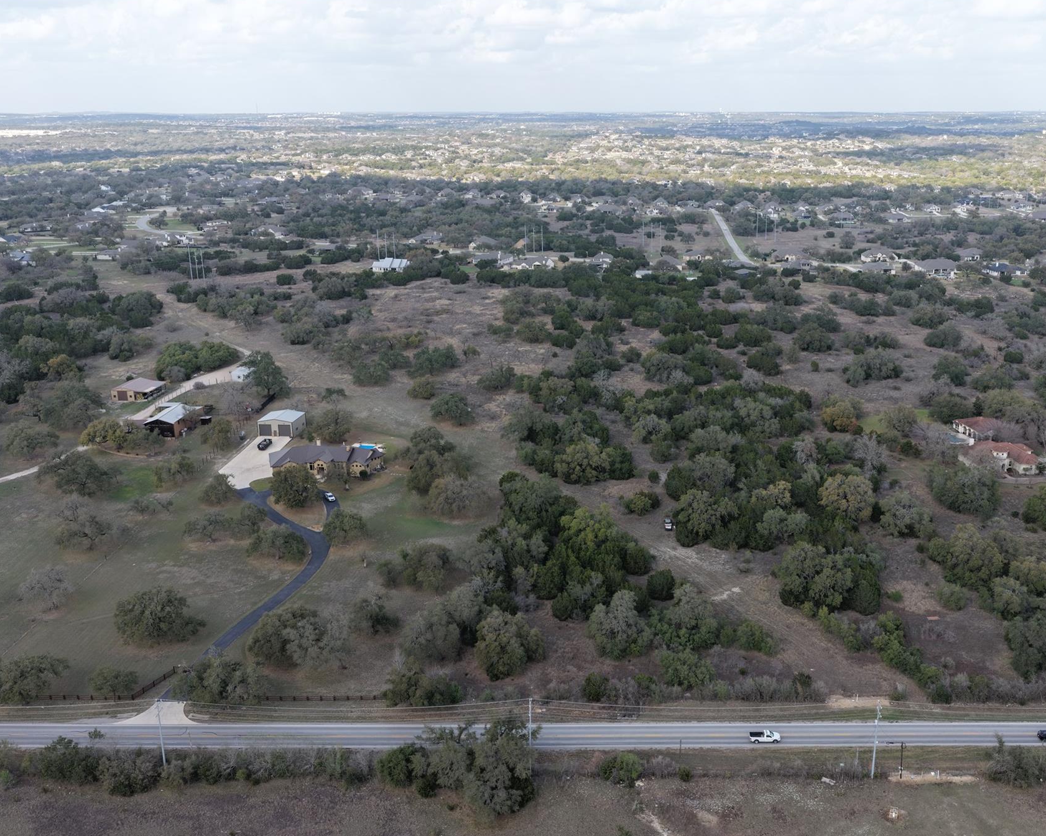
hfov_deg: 55.4
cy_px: 418
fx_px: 990
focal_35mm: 32
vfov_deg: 45.8
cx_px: 615
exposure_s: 1/800
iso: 200
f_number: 2.8
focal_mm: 14.45
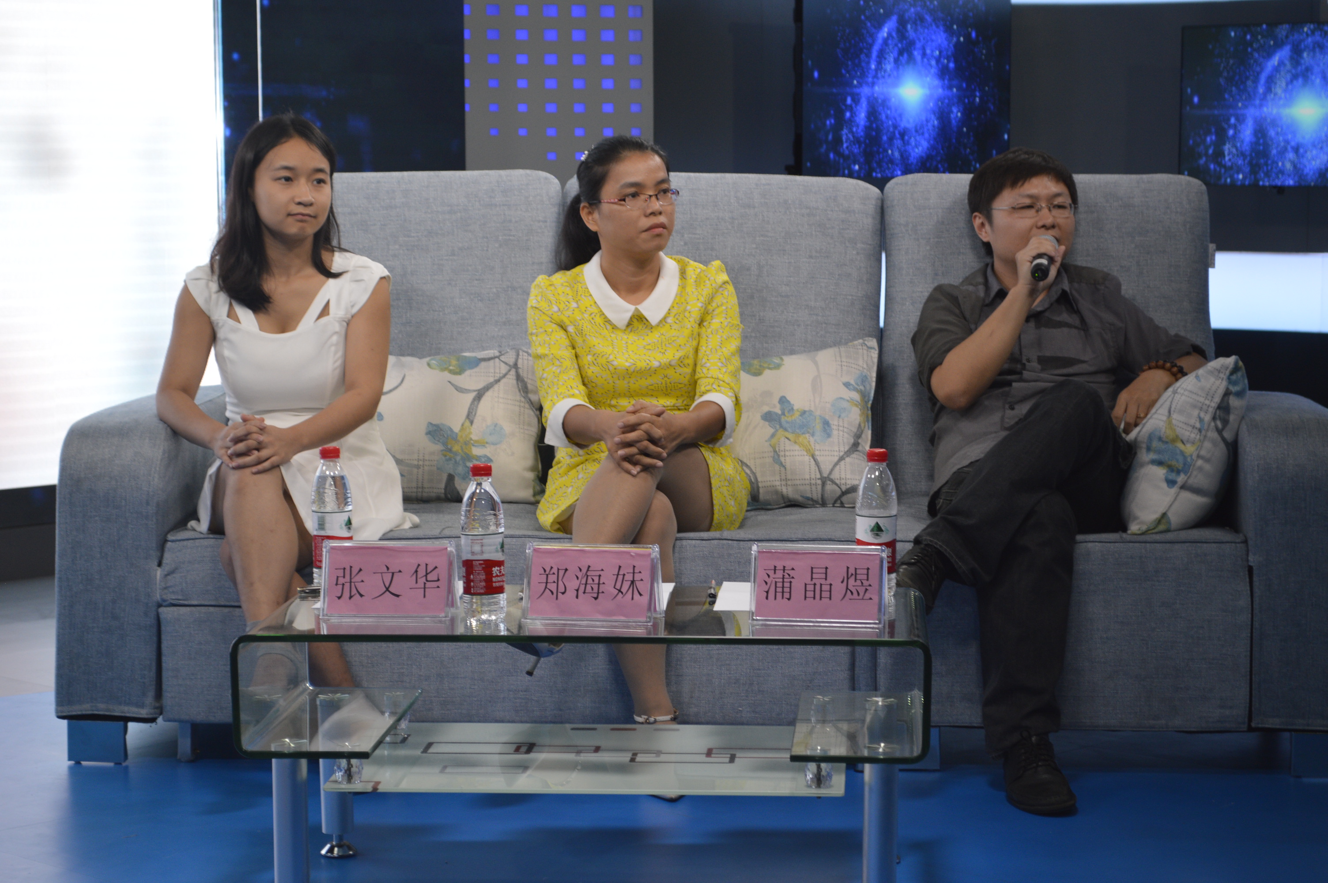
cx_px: 664
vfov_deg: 18.1
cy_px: 442
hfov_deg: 27.0
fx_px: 2764
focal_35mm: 75
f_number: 5.6
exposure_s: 1/60
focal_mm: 50
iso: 560
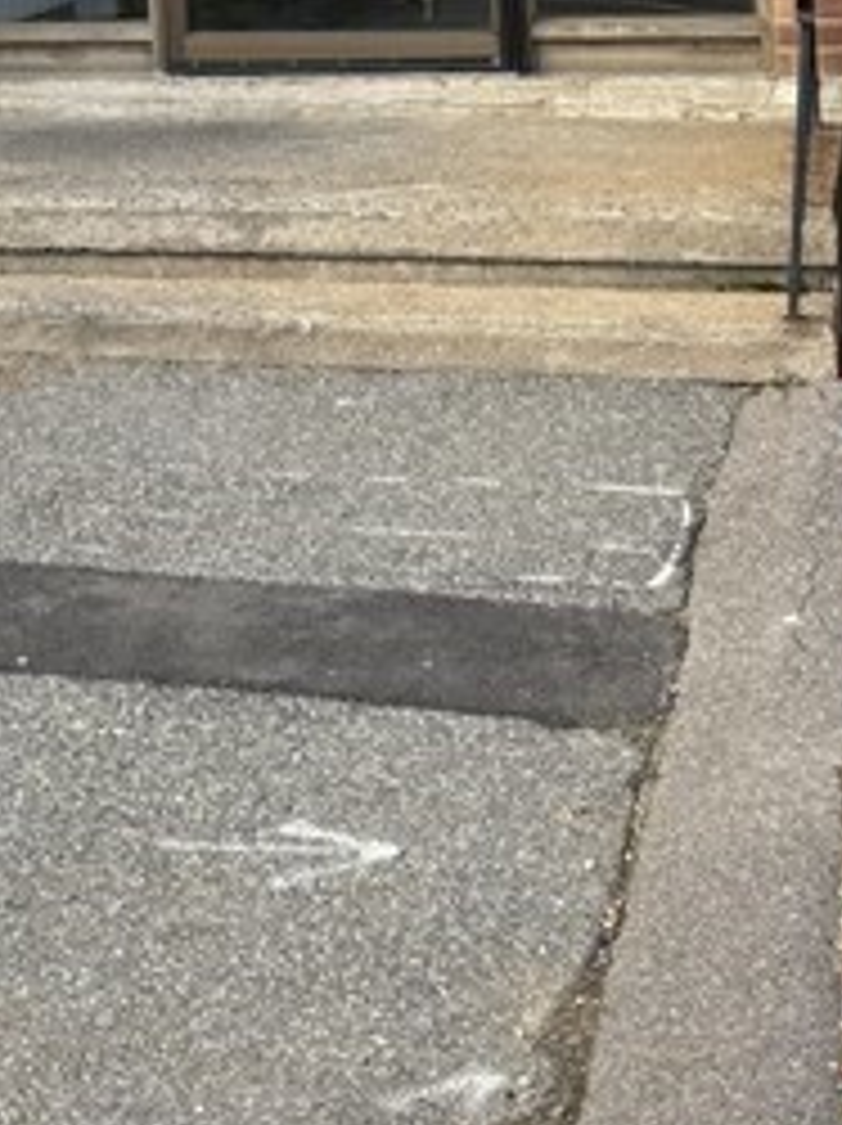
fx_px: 2599
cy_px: -328
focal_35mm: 80
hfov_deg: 18.0
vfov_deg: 22.0
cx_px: 45
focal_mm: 5.96
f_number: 1.6
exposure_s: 1/484
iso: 50
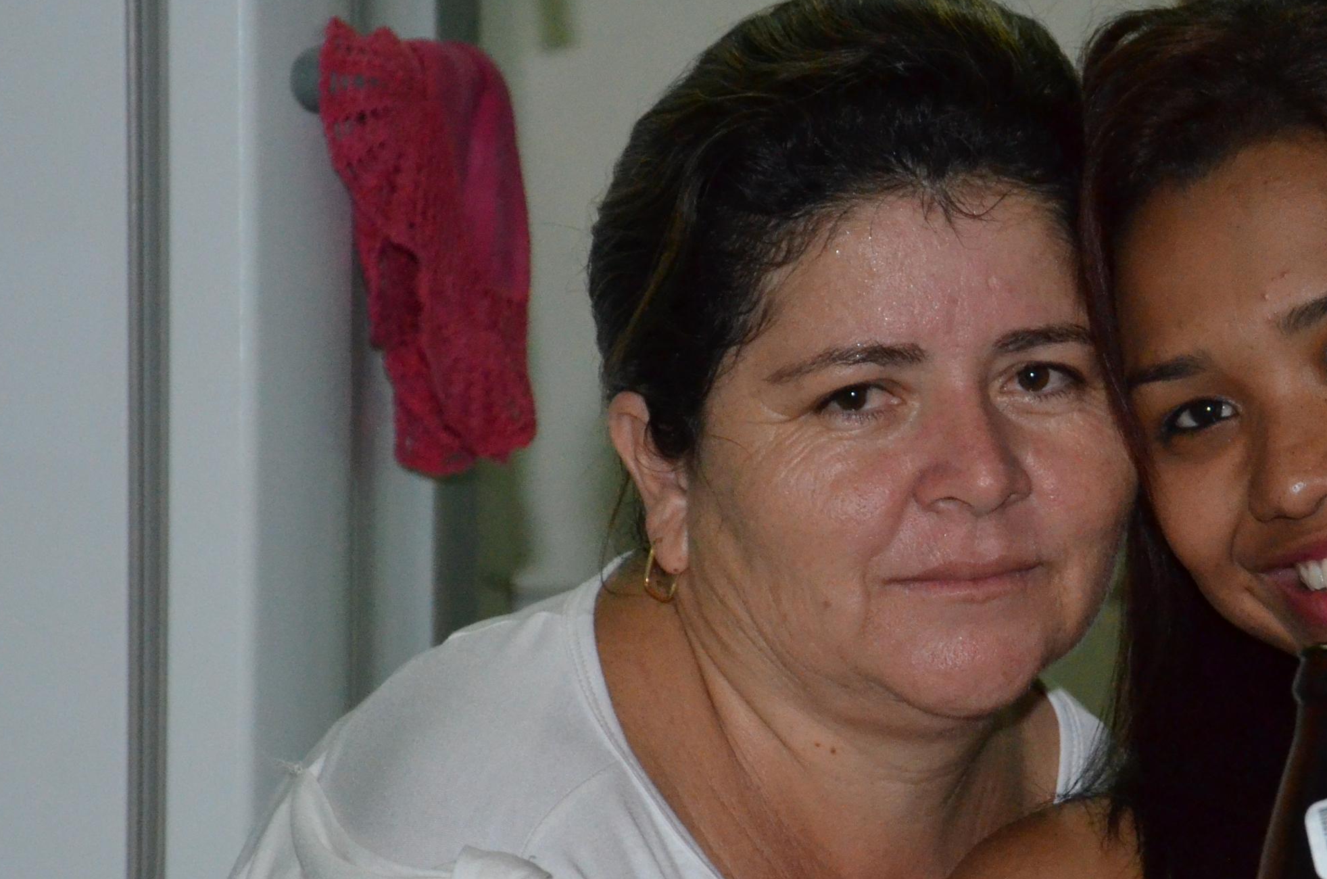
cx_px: 1119
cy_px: 670
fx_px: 8865
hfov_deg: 8.5
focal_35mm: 241
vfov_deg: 5.7
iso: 3200
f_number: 5.3
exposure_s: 1/60
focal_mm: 80
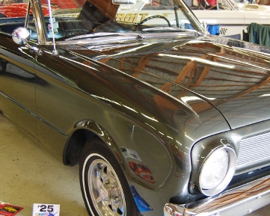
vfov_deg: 30.2
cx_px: 165
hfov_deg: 37.2
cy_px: 90
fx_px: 400
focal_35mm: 50
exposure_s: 1/30
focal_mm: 20
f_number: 3.8
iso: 220
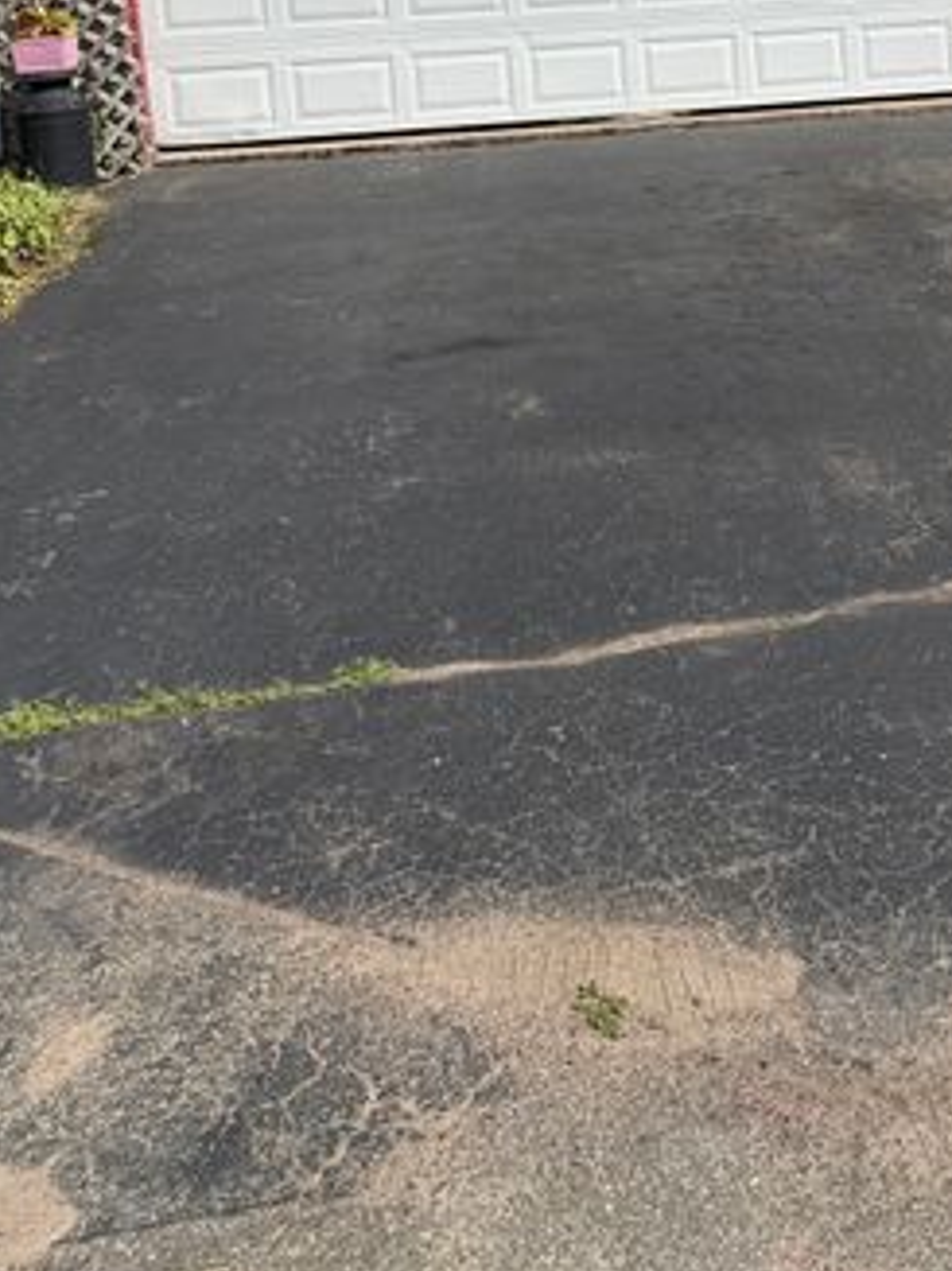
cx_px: 863
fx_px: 1798
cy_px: 37
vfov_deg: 35.6
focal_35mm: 49
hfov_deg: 28.5
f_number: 1.78
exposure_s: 1/6711
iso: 80
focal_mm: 6.76
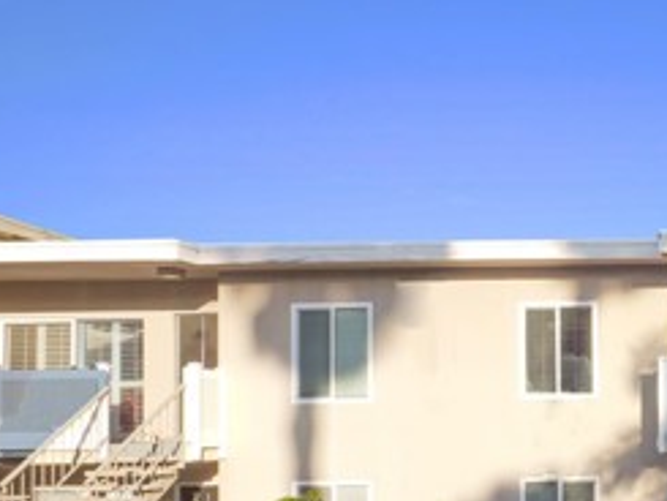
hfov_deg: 32.4
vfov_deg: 29.7
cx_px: 828
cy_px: 447
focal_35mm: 47
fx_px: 906
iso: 320
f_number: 11
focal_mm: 9
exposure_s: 1/160
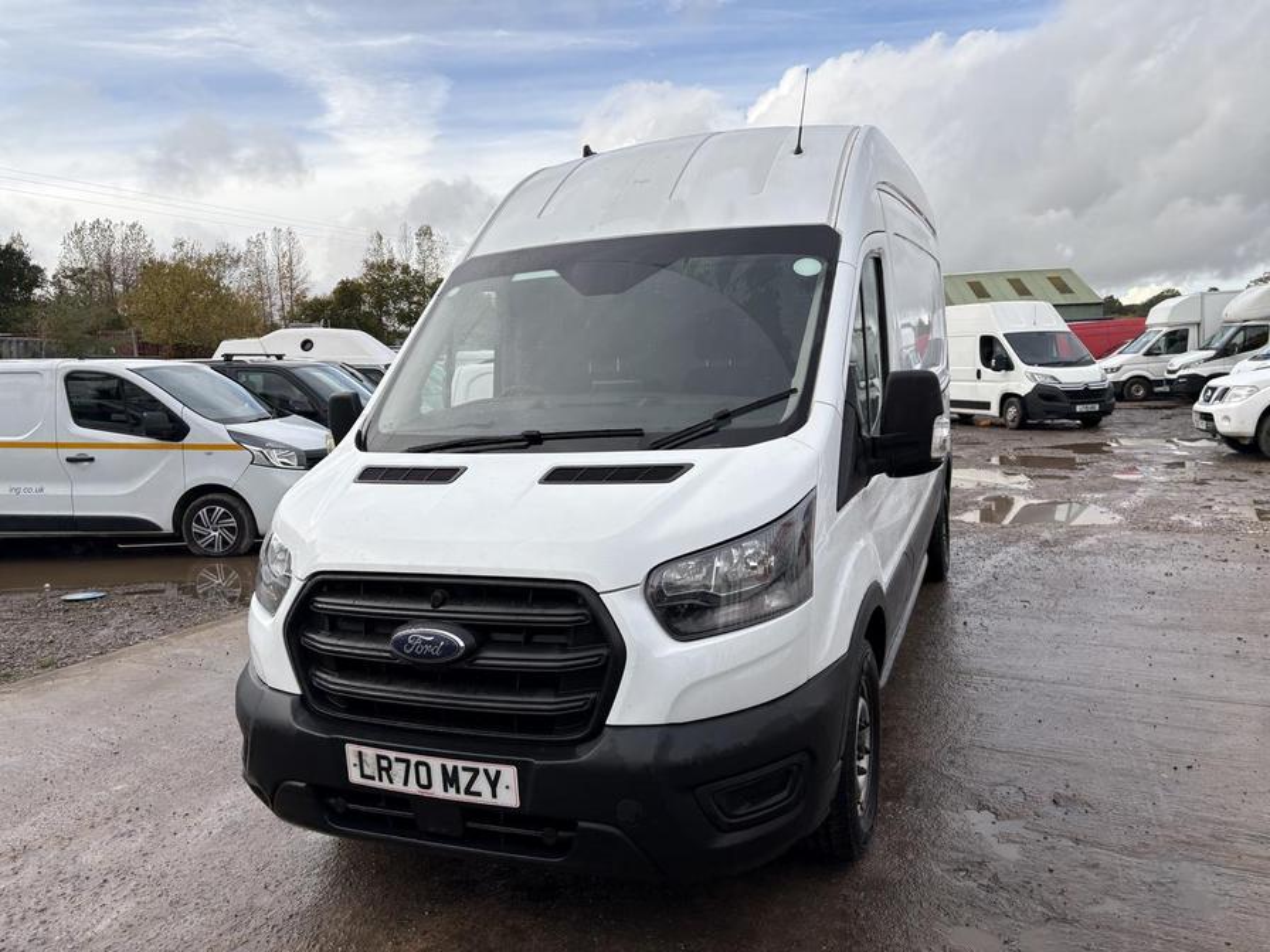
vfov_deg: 53.1
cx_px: 635
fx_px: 954
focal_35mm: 26
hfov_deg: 67.3
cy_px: 476
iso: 50
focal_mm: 5.96
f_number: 1.6
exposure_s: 1/1484
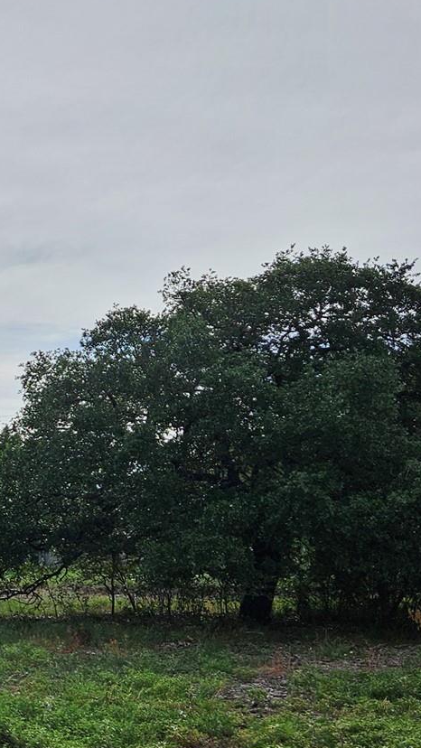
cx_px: -205
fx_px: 1230
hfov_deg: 17.5
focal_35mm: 62
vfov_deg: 33.5
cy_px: 509
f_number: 1.8
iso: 25
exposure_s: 1/4199
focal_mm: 5.4
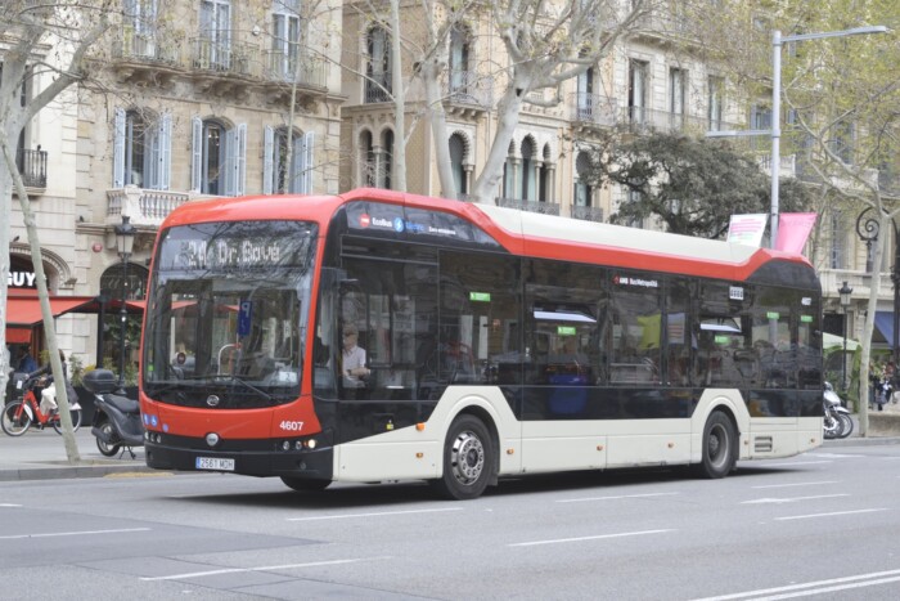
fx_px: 1800
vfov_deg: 18.9
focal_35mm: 72
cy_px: 300
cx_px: 450
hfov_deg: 28.1
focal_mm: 48
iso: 500
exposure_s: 1/500
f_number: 5.3
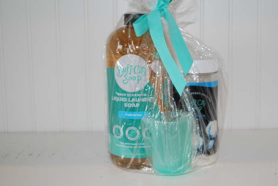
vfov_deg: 28.0
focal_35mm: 48
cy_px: 68
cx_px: 171
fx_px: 371
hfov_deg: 40.8
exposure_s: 1/60
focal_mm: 24
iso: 200
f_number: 4.2
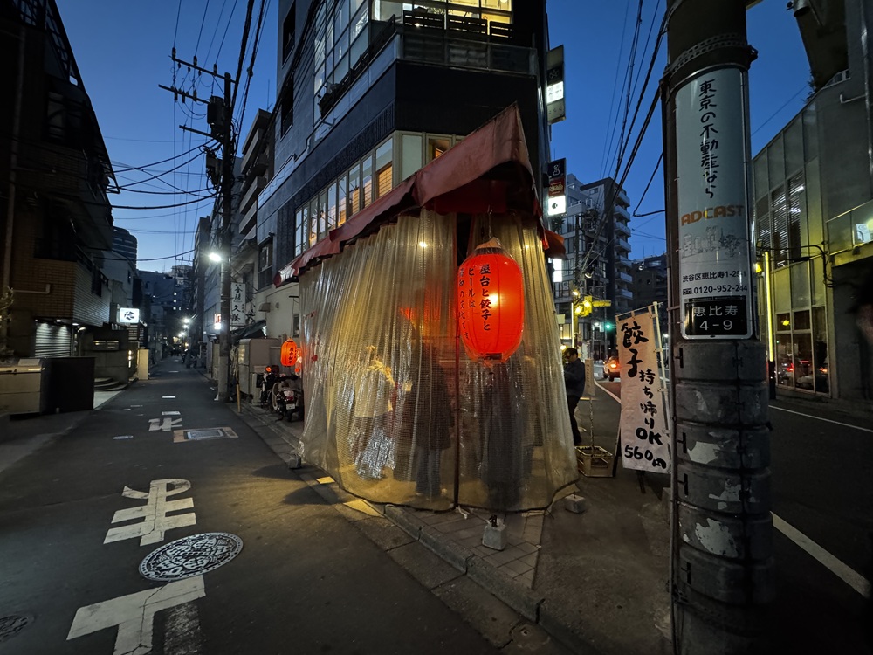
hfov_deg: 102.1
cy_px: 328
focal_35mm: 14
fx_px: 353
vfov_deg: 85.7
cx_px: 436
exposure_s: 1/50
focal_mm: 2.22
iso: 1000
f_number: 2.2
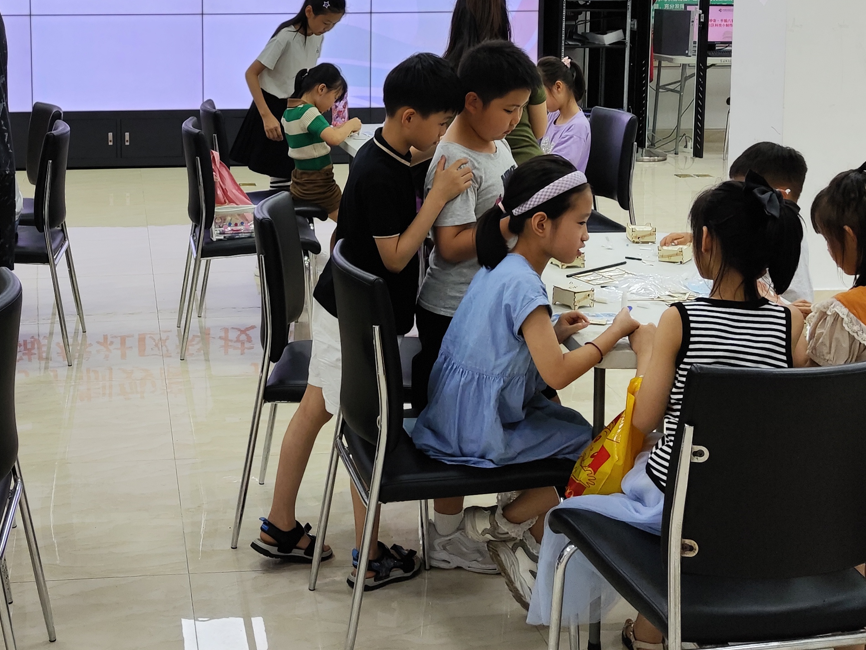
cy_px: 110
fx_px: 1326
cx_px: 240
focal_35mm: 53
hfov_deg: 35.5
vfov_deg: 26.9
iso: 80
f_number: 1.8
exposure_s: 1/100
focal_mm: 4.68
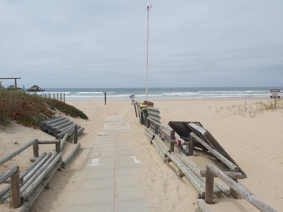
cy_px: 106
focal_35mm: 26
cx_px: 142
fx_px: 213
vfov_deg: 53.1
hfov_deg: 67.3
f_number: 1.7
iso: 64
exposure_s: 1/4971
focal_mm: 3.92
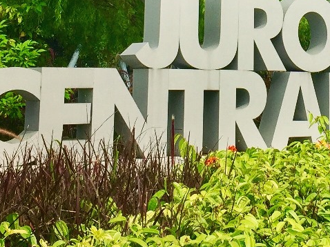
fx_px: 943
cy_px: -71
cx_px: 318
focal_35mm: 99
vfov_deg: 14.3
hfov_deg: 19.4
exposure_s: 1/1980
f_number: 2.2
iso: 32
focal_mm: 4.15
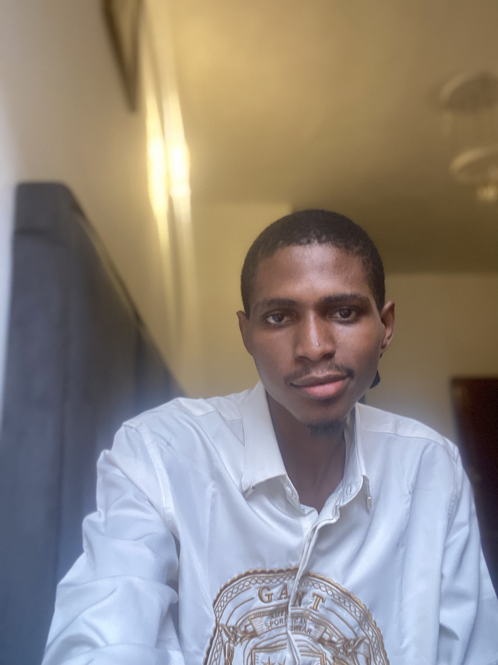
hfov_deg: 46.8
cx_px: 249
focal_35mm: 30
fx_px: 575
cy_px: 332
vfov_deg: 60.0
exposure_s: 1/58
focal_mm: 2.71
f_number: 2.2
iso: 400
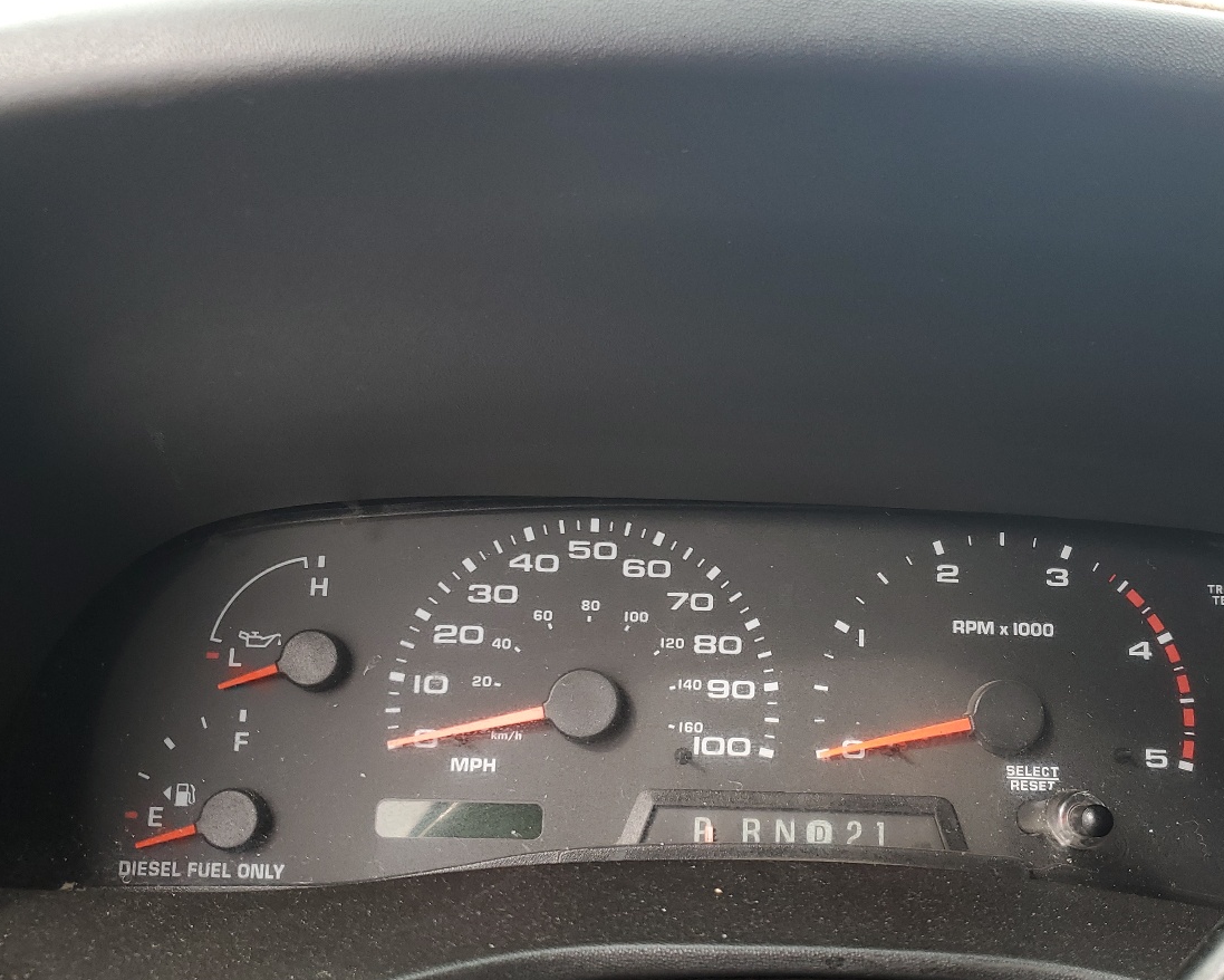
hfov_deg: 48.7
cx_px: 754
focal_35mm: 37
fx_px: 1341
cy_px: 583
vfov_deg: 40.0
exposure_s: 1/149
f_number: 1.5
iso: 50
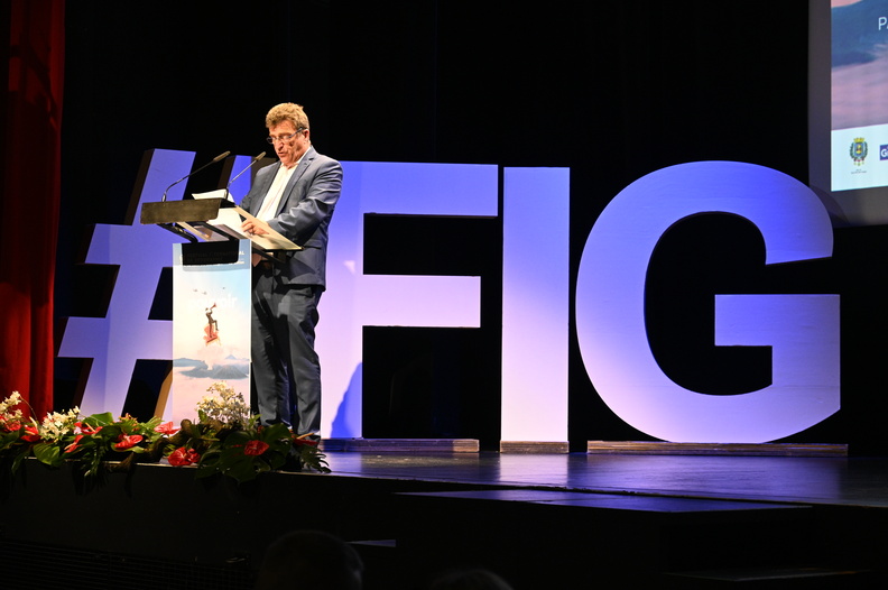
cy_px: 295
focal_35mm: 80
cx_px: 444
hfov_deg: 25.4
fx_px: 1971
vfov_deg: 17.0
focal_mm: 80
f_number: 6.3
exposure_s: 1/125
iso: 3200
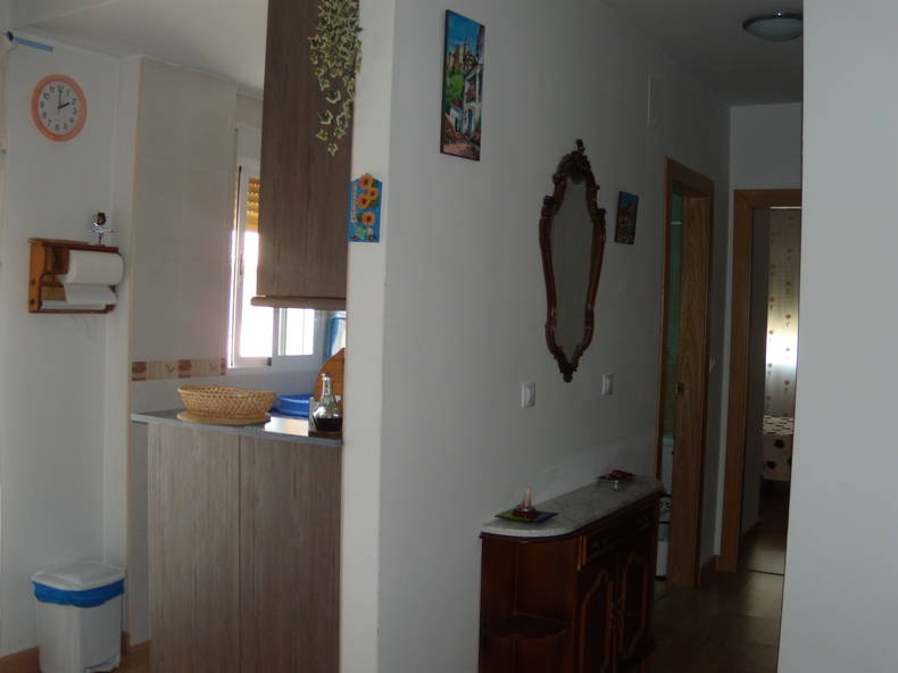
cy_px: 336
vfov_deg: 39.6
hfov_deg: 51.4
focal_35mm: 36
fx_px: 934
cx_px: 449
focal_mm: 6.4
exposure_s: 1/30
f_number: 3.6
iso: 100
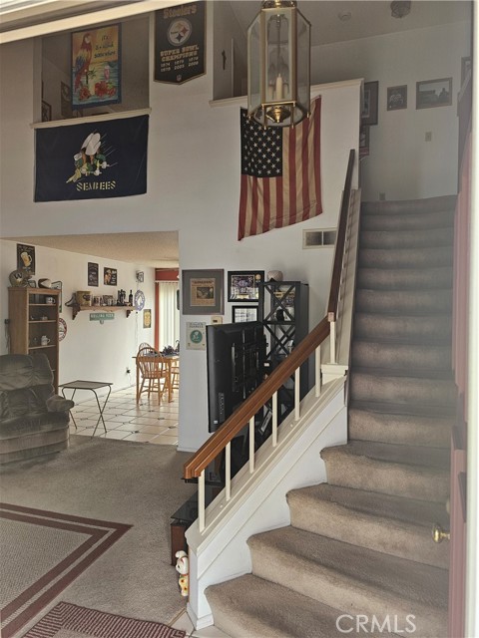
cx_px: 240
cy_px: 319
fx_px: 424
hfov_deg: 58.9
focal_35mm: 23
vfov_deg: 73.9
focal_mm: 6.3
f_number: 1.7
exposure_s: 1/52
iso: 80
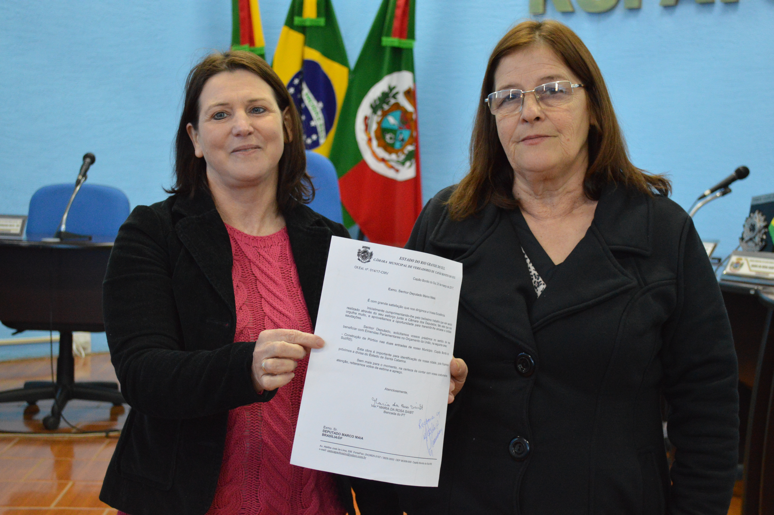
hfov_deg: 35.1
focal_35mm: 57
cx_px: 387
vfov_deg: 23.7
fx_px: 1224
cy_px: 258
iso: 2200
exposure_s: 1/60
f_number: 5
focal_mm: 38
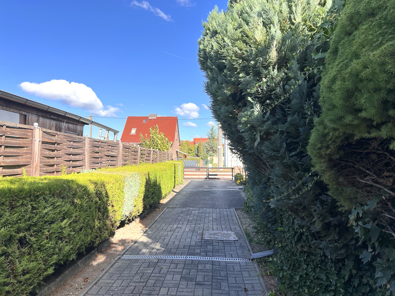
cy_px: 148
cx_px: 198
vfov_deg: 53.1
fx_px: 297
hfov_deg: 67.3
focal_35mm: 26
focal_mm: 5.7
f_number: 1.5
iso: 50
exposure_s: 1/2083
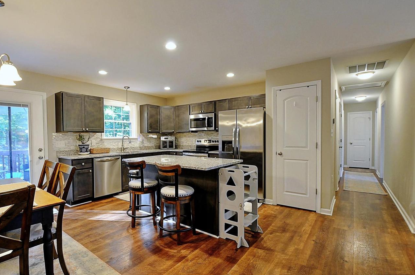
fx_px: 196
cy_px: 134
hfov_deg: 92.8
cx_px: 181
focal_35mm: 17
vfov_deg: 70.3
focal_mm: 10
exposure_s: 1/8
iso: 800
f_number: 8
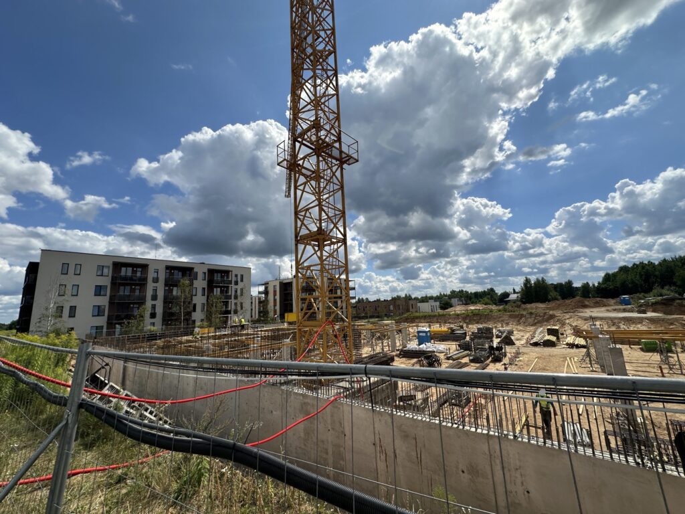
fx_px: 277
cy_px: 257
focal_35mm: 14
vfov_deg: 85.7
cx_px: 342
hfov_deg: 102.1
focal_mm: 2.22
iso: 50
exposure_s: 1/3861
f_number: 2.2
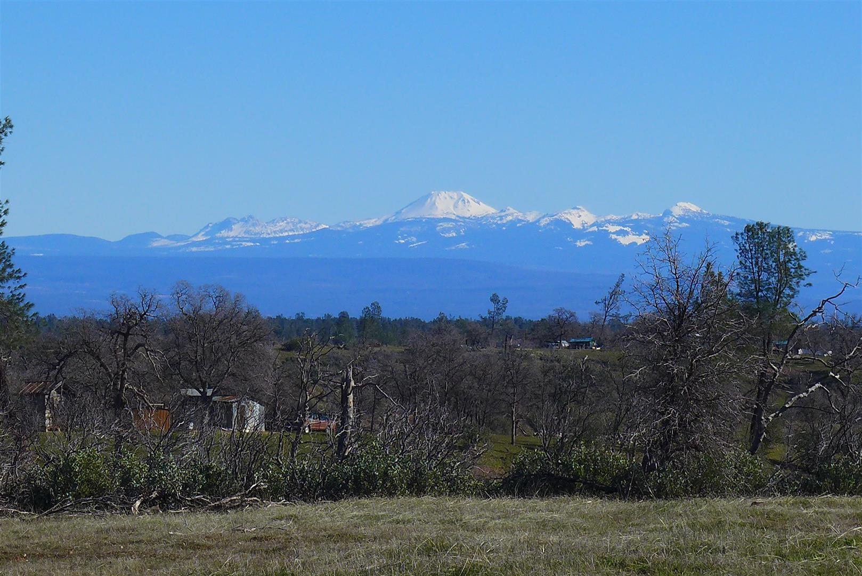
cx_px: 431
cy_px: 288
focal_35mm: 180
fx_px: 4311
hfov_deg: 11.4
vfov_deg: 7.6
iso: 80
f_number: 4
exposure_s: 1/1300
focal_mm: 17.7
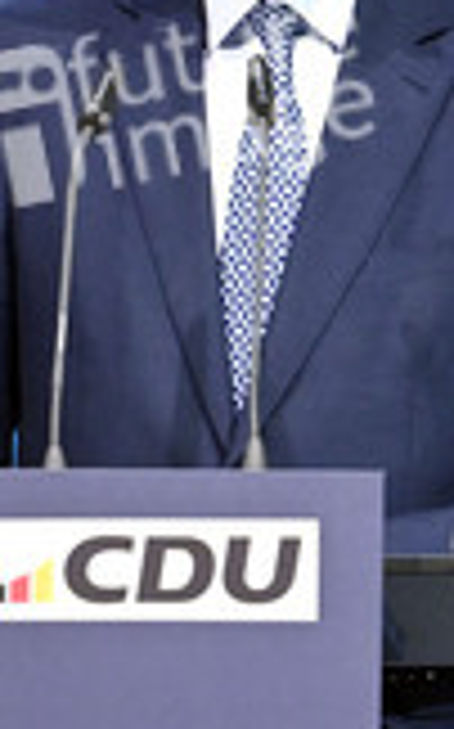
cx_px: 274
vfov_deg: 4.2
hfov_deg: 2.6
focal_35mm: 504
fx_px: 9995
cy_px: 338
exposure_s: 1/400
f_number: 6.3
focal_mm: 200
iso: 5000
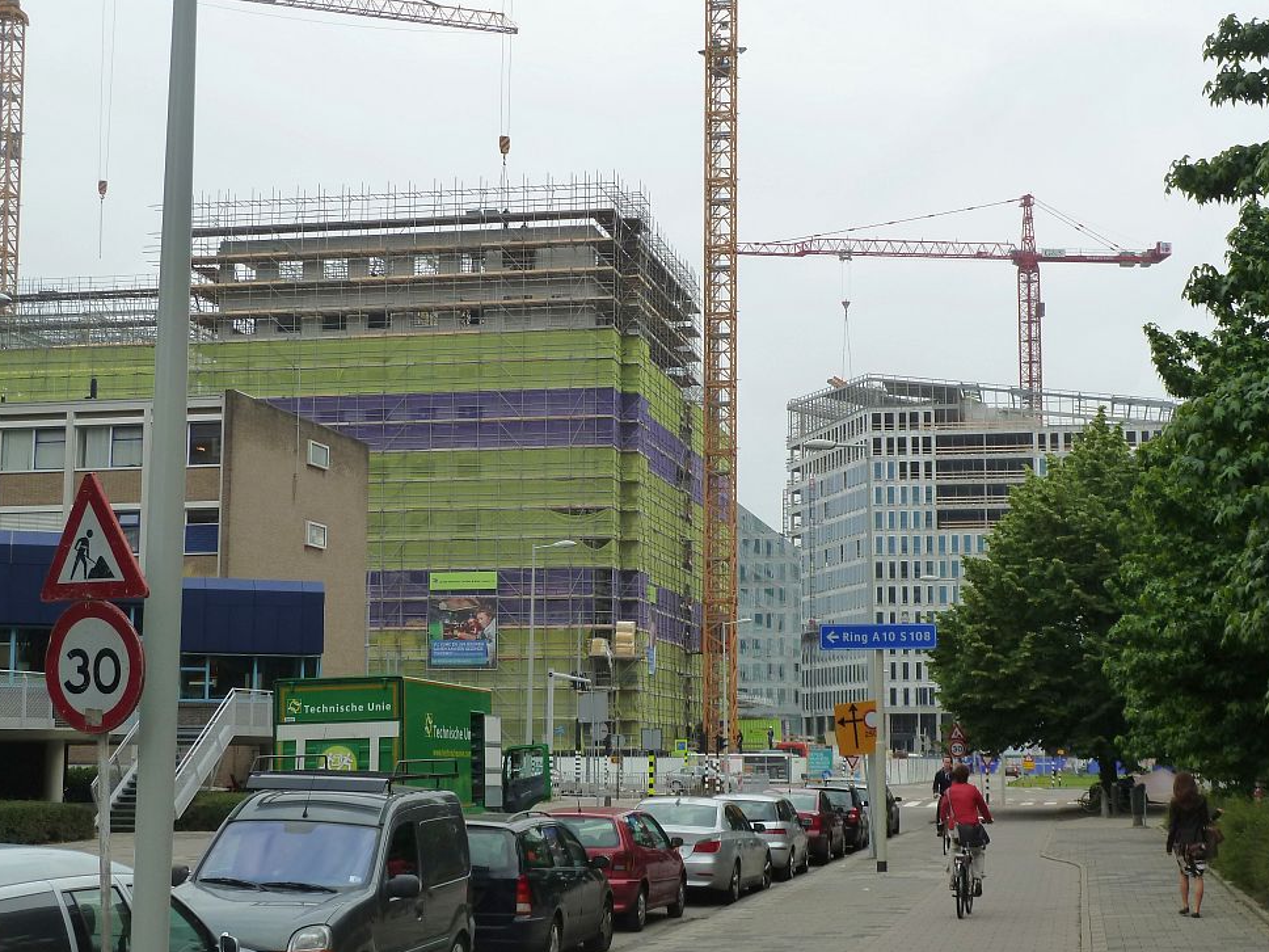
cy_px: 472
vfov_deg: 26.6
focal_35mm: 55
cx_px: 637
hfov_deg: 34.9
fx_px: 2016
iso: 125
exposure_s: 1/160
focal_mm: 8.5
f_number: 3.8
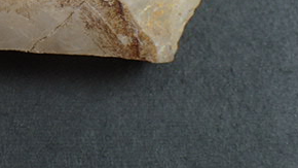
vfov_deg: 15.0
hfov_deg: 26.1
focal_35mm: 77
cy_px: -45
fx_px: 608
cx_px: -1
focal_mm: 5.87
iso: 100
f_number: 2.4
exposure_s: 1/250
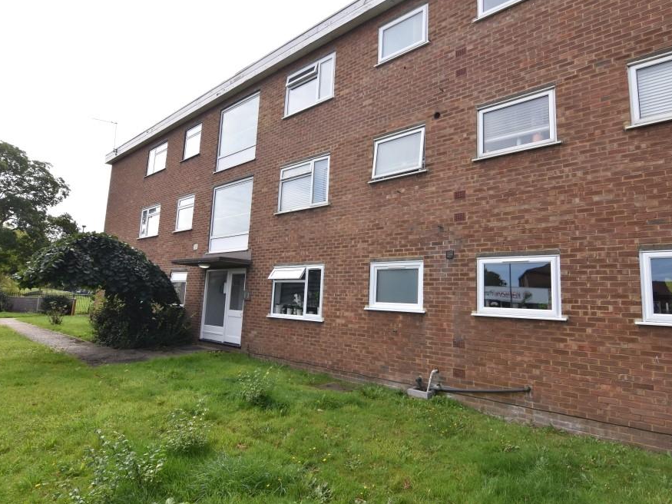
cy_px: 247
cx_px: 364
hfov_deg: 85.8
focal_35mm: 19
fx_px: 360
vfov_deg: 69.9
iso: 320
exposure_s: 1/500
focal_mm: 11
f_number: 8
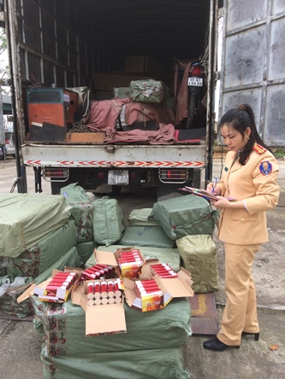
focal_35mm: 29
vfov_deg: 61.7
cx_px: 142
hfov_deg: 48.2
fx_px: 318
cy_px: 190
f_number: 2.2
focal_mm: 4.15
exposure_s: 1/526
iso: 32
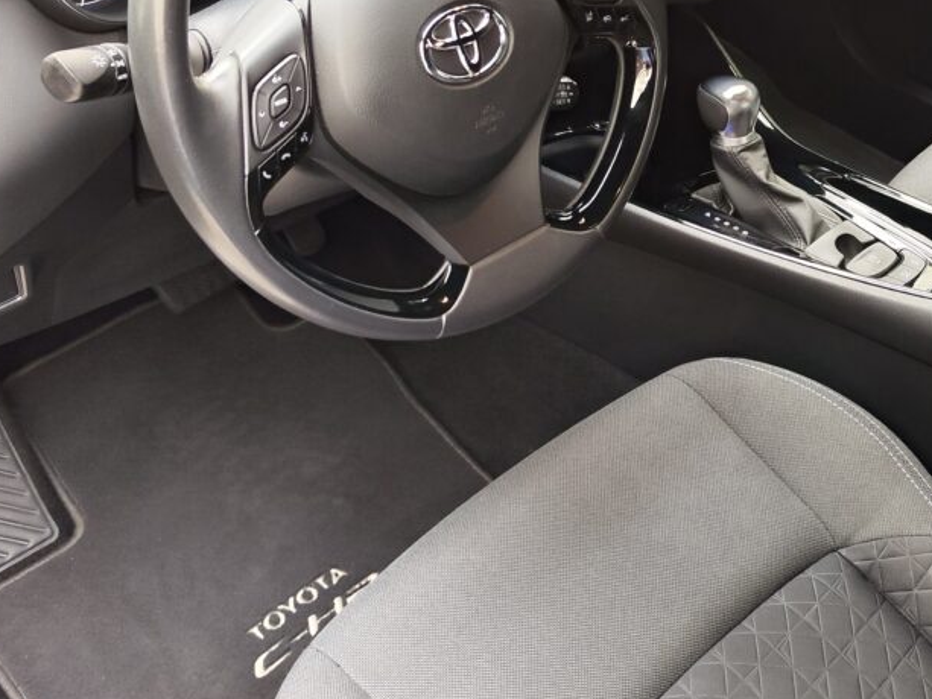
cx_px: 648
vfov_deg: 31.7
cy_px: 184
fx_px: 1212
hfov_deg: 41.3
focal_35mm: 45
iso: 310
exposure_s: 1/100
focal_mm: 7.01
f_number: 1.69
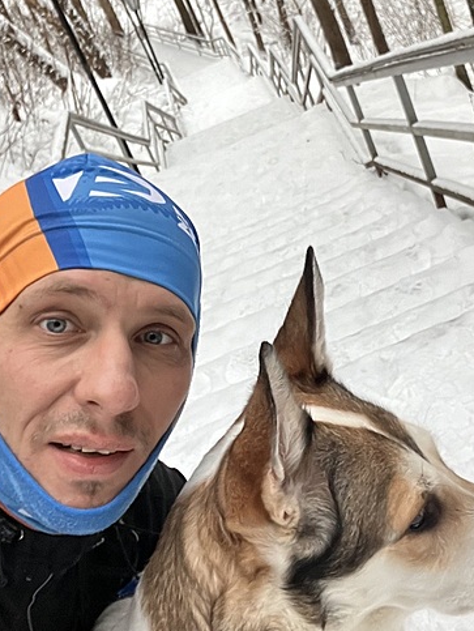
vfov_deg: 36.0
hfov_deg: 27.5
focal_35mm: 53
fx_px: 966
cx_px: 294
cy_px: 244
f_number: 2.2
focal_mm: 2.87
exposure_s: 1/62
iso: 80
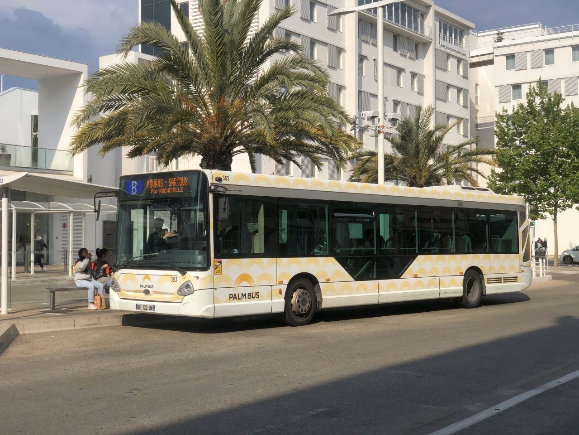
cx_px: 290
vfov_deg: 28.0
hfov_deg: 36.8
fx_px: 870
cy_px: 218
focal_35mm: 52
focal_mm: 6
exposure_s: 1/1548
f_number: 2.4
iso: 16
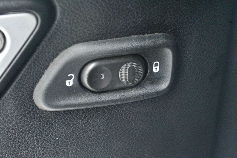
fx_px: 474
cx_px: 118
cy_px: 79
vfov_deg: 18.9
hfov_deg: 28.1
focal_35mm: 72
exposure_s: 1/40
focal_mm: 48
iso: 12800
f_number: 5.6
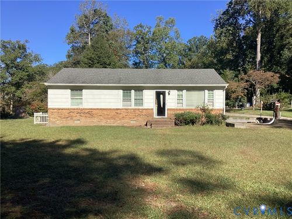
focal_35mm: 31
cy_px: 110
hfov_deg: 58.4
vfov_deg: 45.4
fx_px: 261
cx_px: 146
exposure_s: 1/1045
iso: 25
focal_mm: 3.3
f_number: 2.4
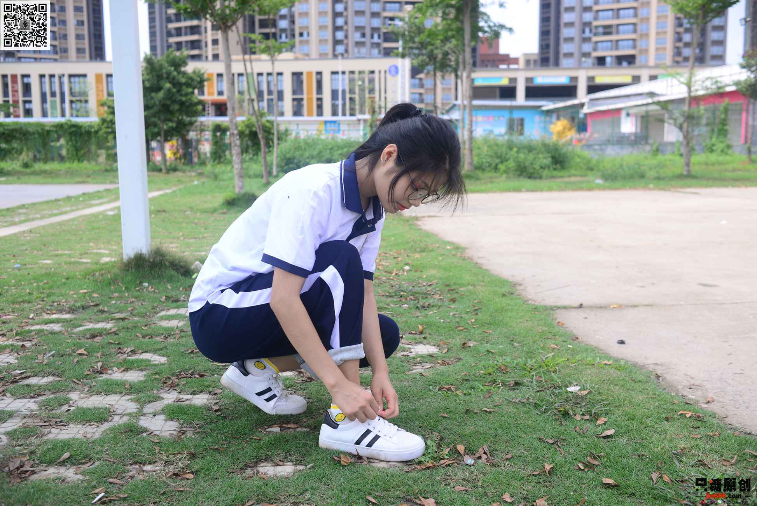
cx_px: 378
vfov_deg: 37.9
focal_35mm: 35
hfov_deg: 54.4
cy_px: 253
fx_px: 736
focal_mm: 35
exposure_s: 1/250
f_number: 5.6
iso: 100
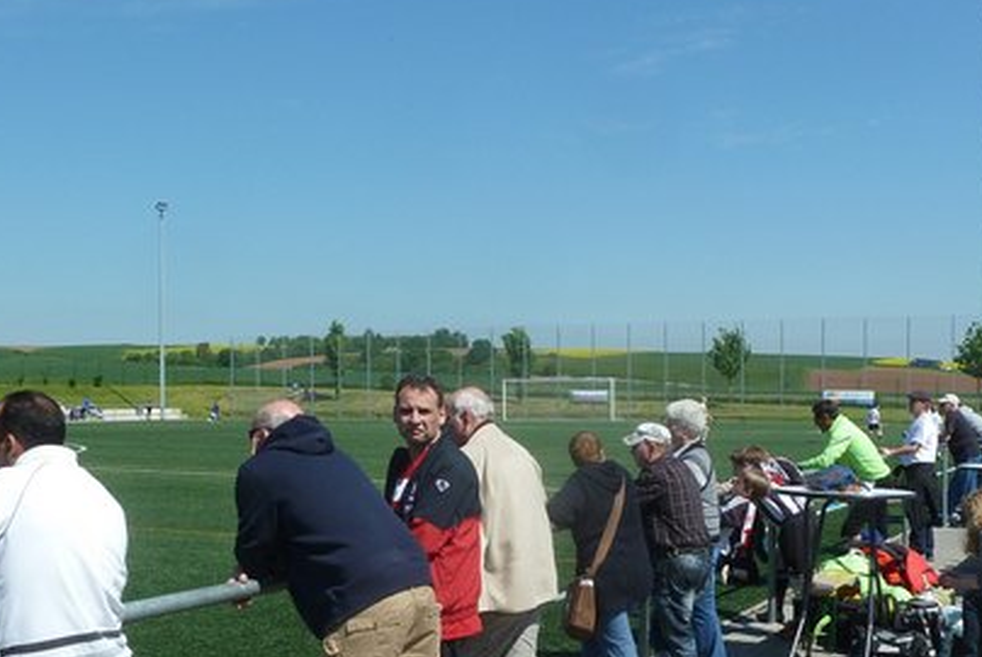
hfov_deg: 43.5
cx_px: 544
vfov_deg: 29.8
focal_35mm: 45
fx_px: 1228
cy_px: 408
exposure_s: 1/400
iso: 80
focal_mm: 4.1
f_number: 5
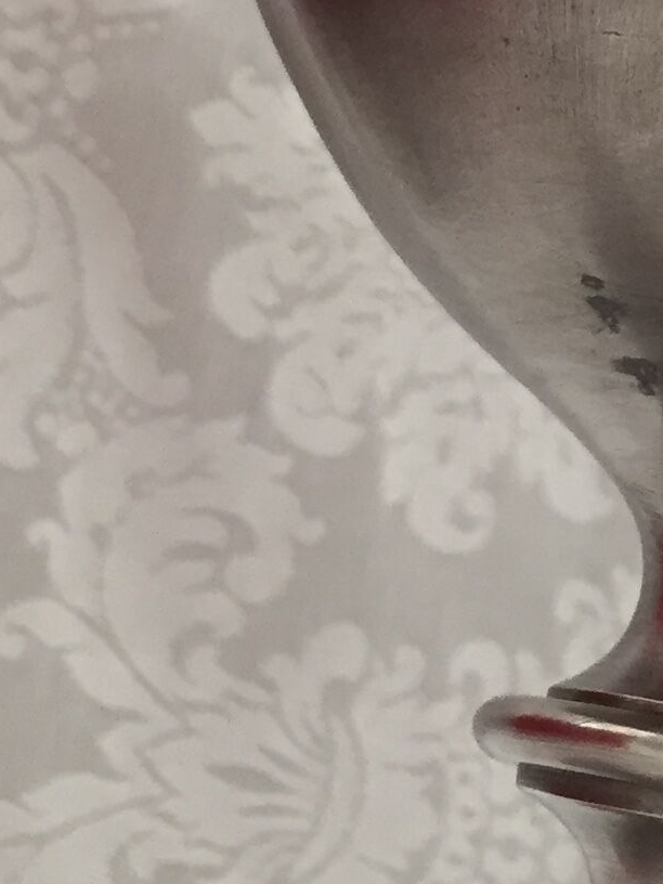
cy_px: -363
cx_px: 714
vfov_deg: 15.8
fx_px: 2962
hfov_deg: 12.6
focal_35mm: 116
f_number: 2.2
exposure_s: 1/33
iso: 125
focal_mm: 4.15
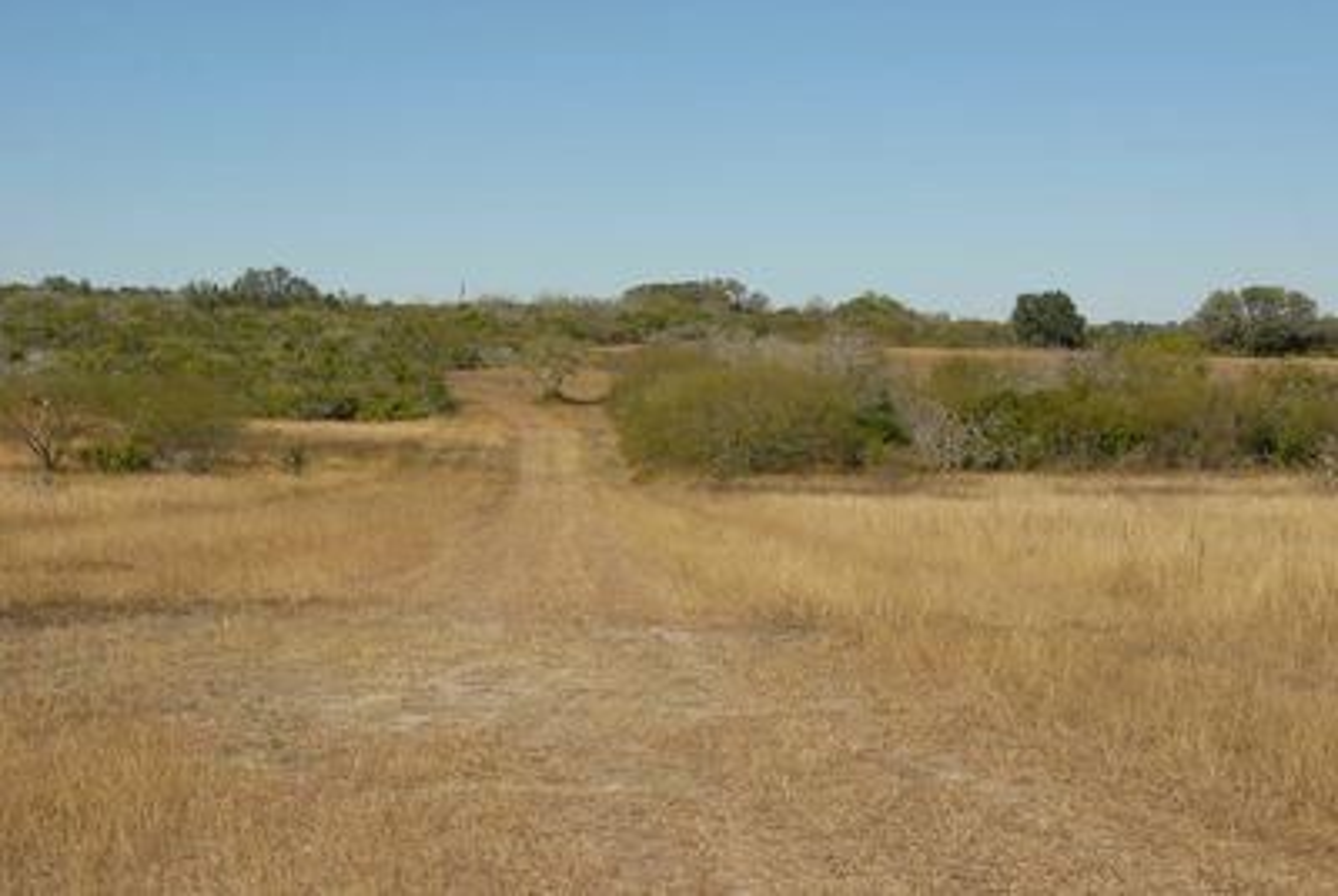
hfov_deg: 33.4
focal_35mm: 60
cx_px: 669
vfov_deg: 22.7
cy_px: 448
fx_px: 2233
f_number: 13
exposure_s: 1/640
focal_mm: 40
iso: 400
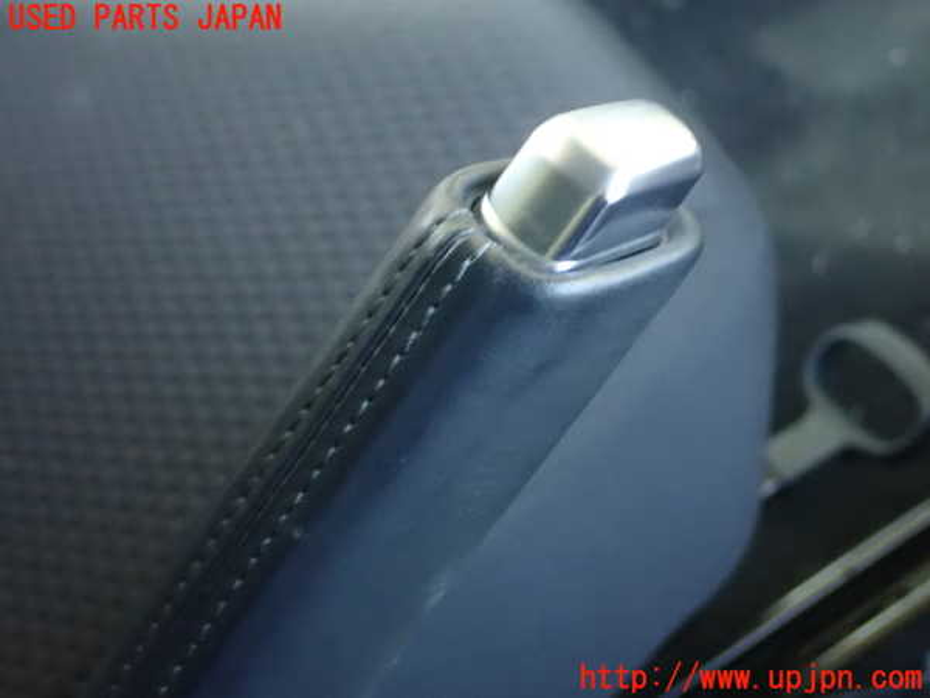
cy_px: 349
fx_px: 1531
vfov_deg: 25.7
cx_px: 465
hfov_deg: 33.8
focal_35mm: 57
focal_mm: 10.29
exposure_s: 1/6
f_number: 3.5
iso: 1600
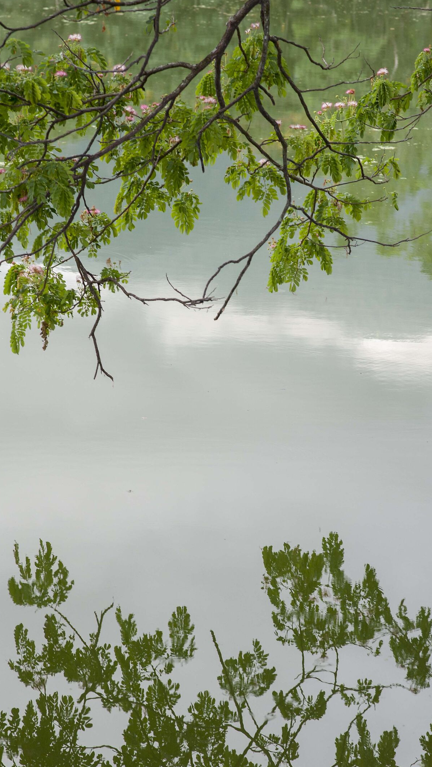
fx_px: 2037
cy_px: 423
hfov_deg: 12.1
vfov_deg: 21.4
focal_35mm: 100
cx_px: 167
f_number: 5.6
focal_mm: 85
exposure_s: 1/180
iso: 800
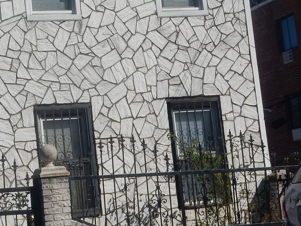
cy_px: 14
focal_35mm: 126
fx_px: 1095
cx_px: 18
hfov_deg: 15.4
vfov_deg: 11.7
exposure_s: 1/2000
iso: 125
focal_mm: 7.6
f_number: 4.5
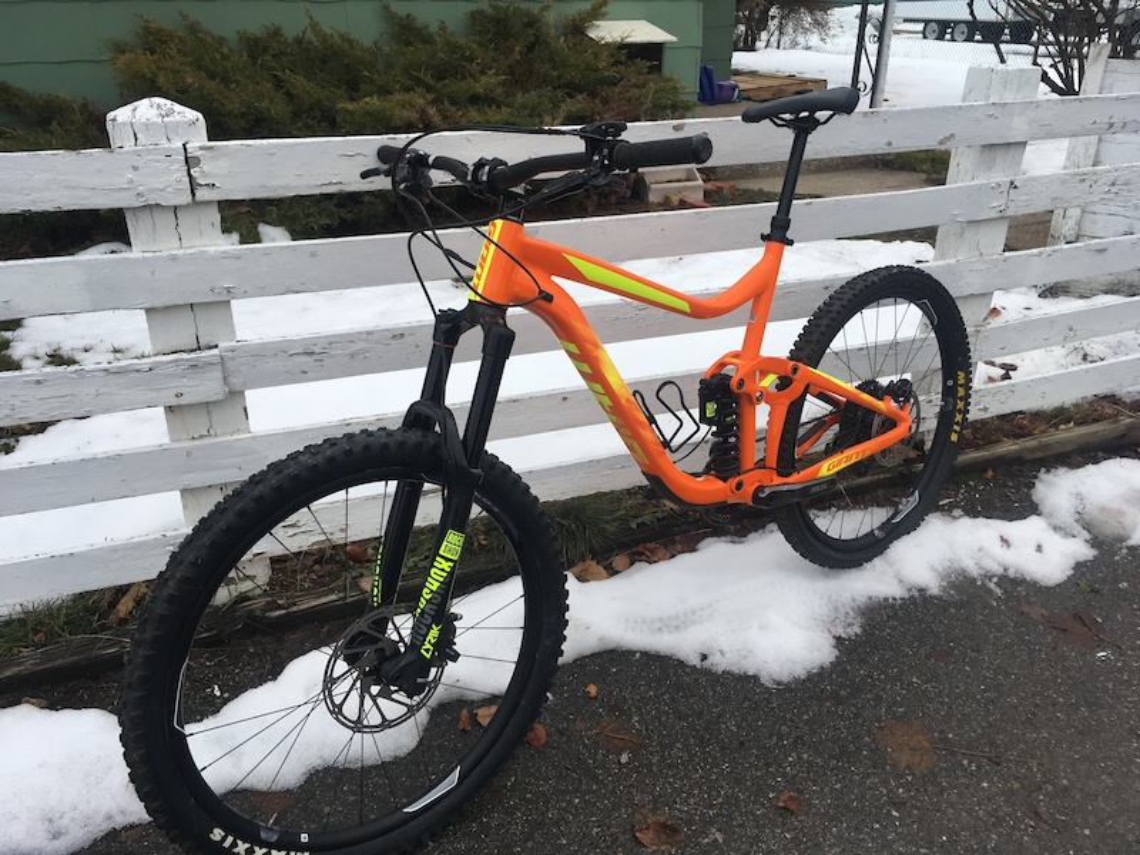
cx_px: 570
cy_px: 428
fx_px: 955
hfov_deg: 61.7
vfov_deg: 48.2
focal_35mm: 29
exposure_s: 1/60
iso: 32
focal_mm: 4.15
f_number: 2.2
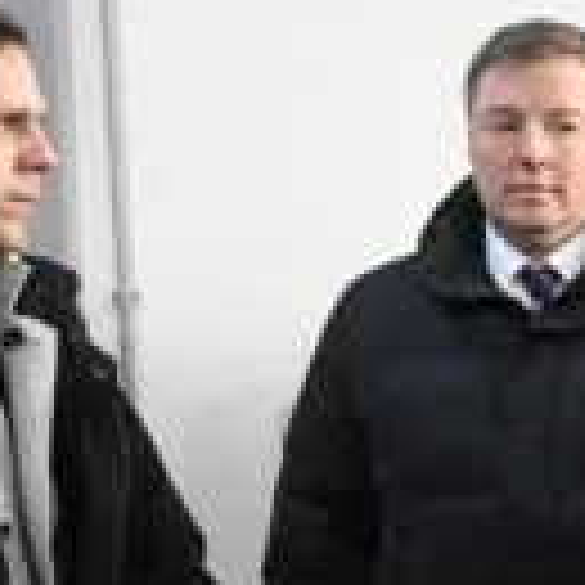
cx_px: 400
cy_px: 443
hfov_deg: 9.2
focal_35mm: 189
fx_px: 3614
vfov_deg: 9.2
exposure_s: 1/50
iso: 2500
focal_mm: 48
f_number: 5.6
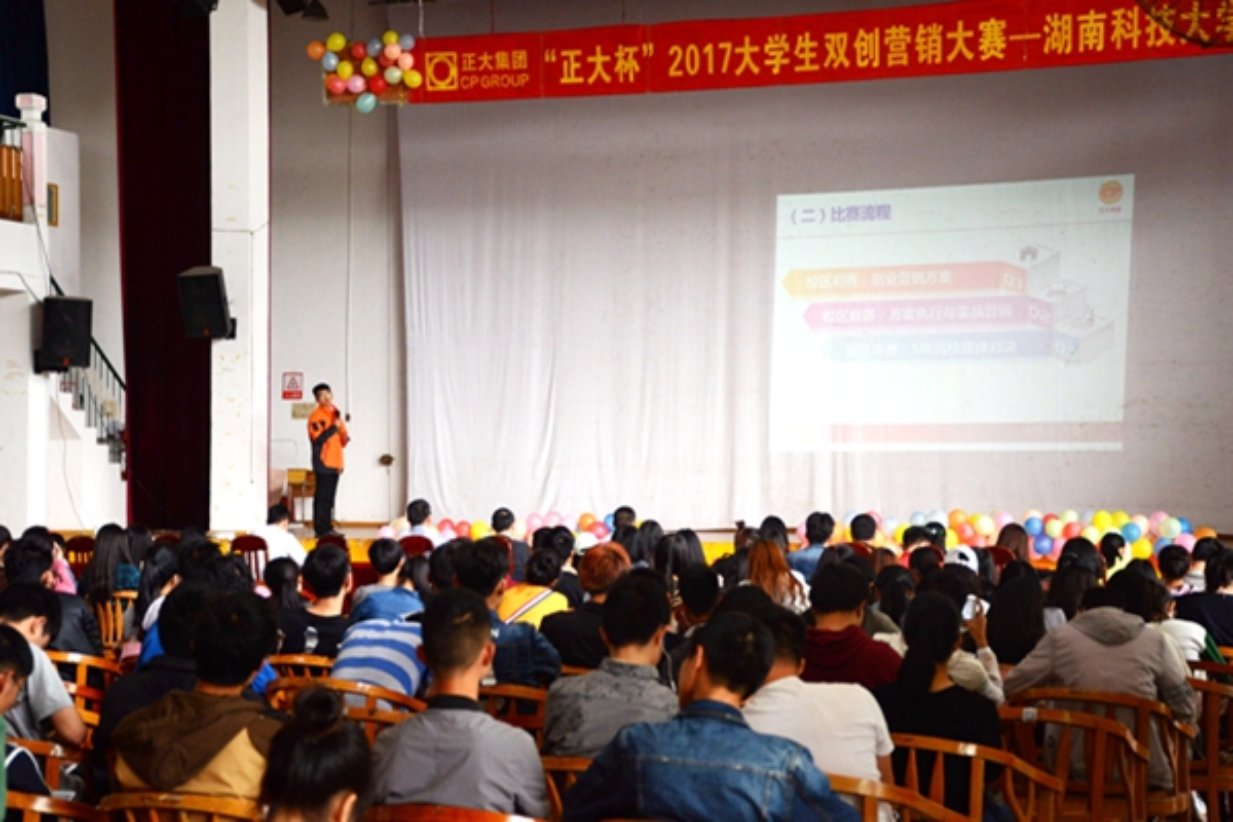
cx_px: 616
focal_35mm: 75
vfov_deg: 18.2
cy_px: 411
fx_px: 2569
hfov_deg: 27.0
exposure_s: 1/100
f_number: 4.8
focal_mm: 50
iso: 800
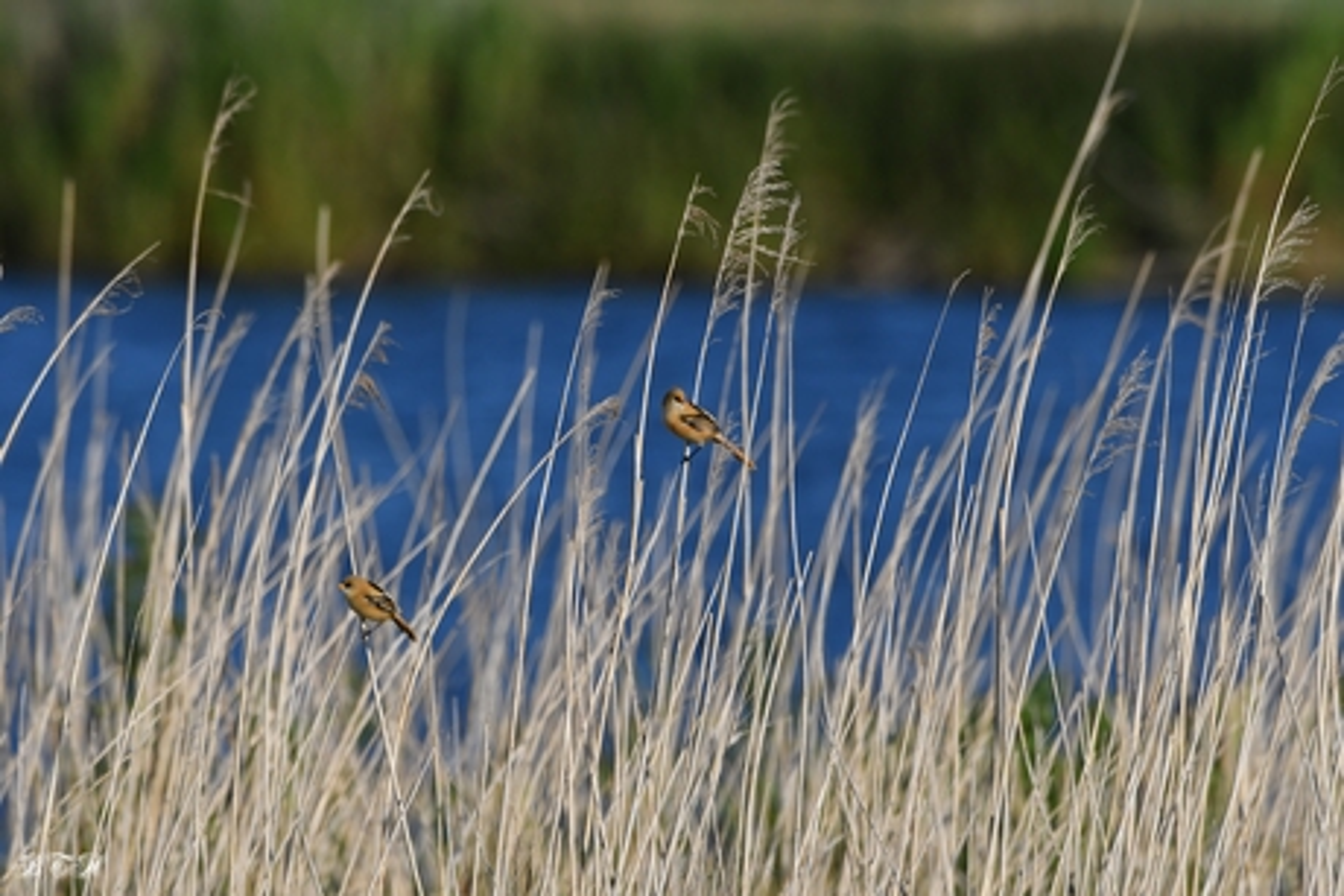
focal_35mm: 750
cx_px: 672
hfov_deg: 2.7
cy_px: 448
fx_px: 28007
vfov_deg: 1.8
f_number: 8
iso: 400
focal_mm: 500
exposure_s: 1/2000
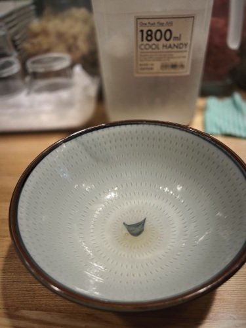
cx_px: 123
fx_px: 246
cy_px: 164
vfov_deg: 67.3
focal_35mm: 26
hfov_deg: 53.1
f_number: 1.6
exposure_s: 1/50
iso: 100
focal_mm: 5.1
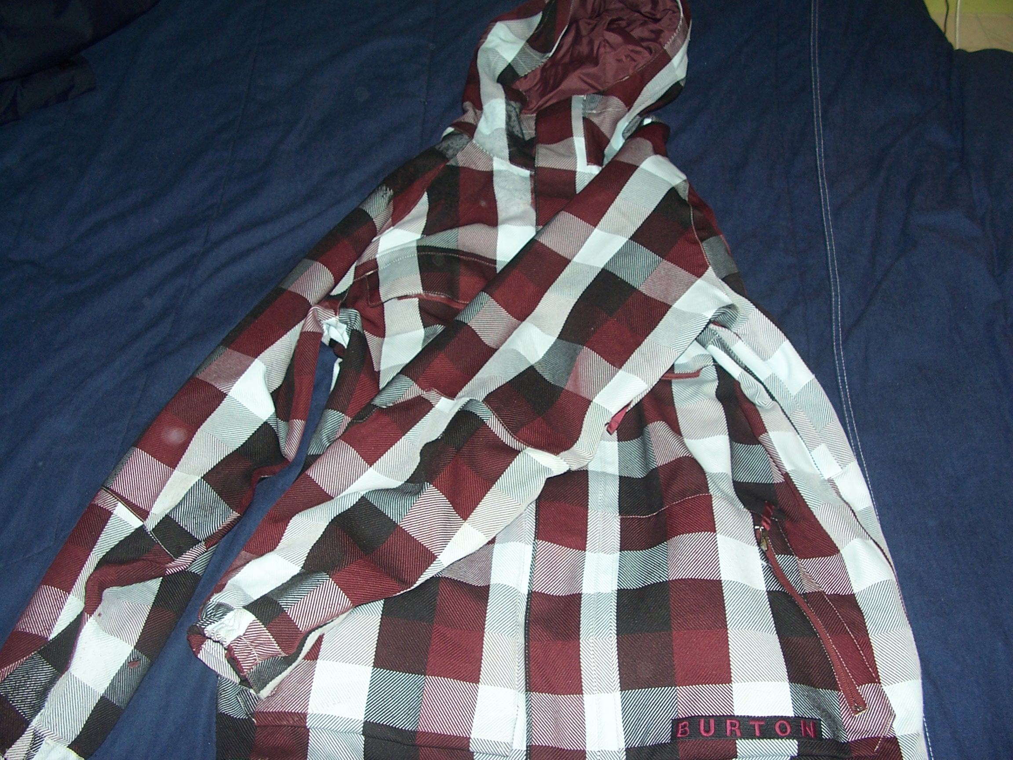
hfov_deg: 52.6
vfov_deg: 40.7
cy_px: 380
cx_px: 506
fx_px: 1024
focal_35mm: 35
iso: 80
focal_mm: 6
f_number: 2.8
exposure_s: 1/60
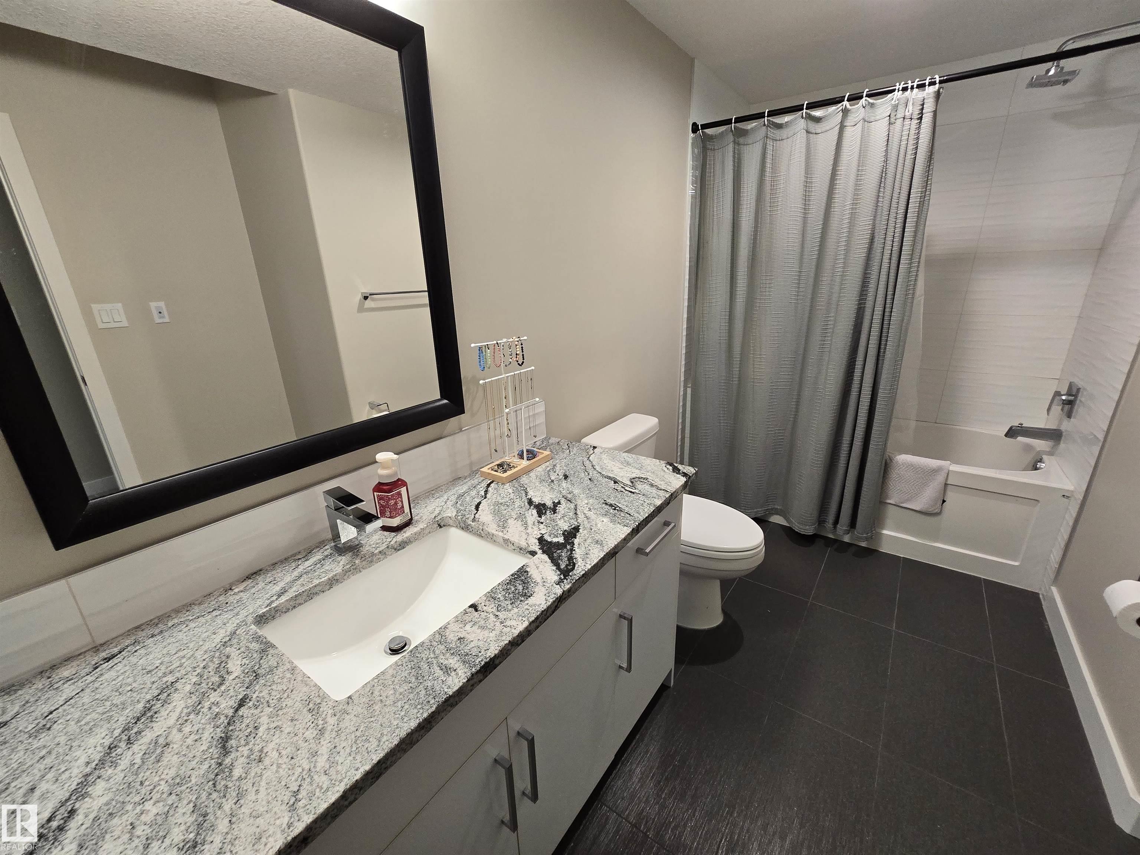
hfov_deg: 106.2
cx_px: 570
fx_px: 428
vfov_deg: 89.9
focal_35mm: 13
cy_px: 428
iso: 320
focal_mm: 2.2
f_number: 2.2
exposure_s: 1/60
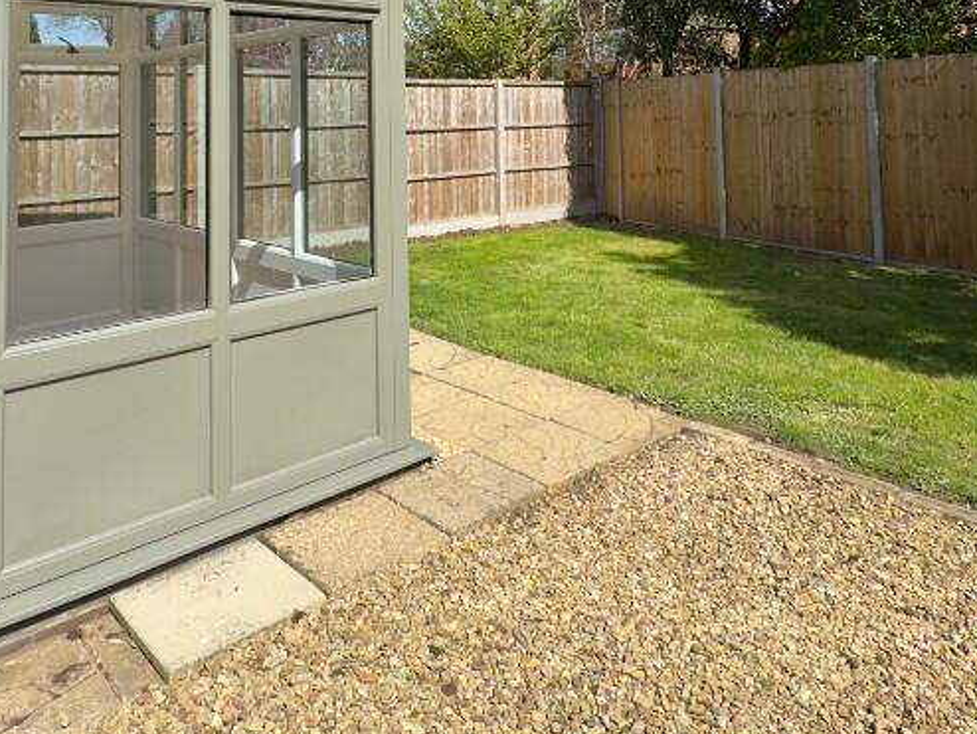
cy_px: 59
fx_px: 819
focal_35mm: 29
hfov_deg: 61.6
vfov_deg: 43.6
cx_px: 496
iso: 50
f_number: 2.2
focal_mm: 2.22
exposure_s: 1/1637
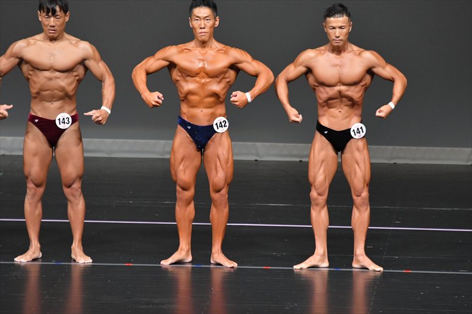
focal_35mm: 345
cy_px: 157
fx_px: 4521
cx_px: 236
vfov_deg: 4.0
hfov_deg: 6.0
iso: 4000
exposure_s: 1/400
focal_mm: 230
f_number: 5.6
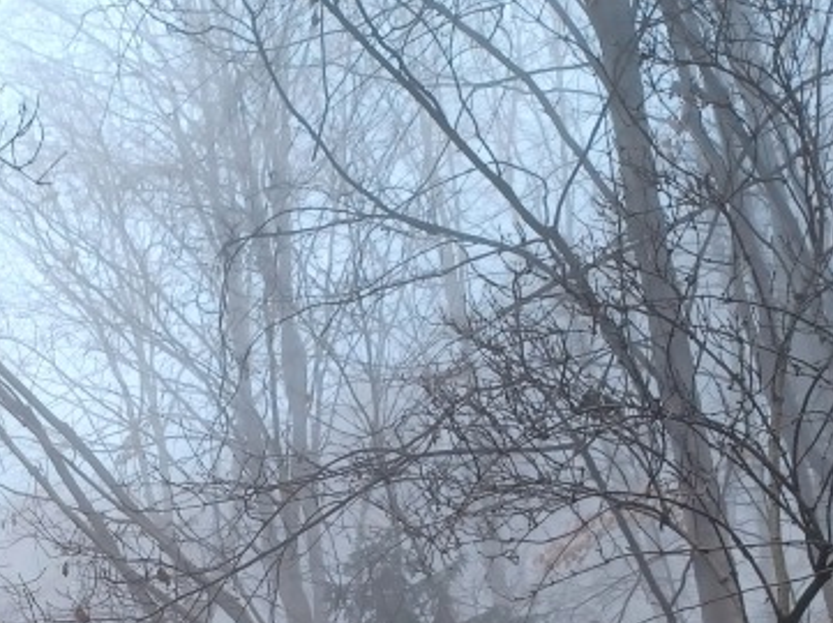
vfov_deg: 19.0
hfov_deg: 25.9
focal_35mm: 71
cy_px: 828
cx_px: -12
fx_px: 1707
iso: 64
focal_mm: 4.6
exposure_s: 1/50
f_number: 1.8
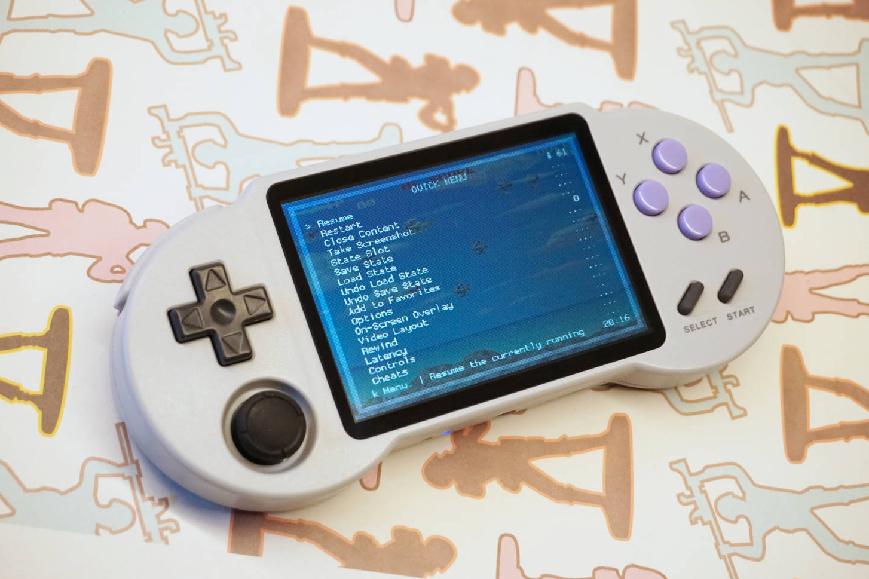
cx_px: 436
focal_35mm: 65
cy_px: 295
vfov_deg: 20.9
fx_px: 1569
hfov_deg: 31.0
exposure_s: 1/200
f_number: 5.6
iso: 2000
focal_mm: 42
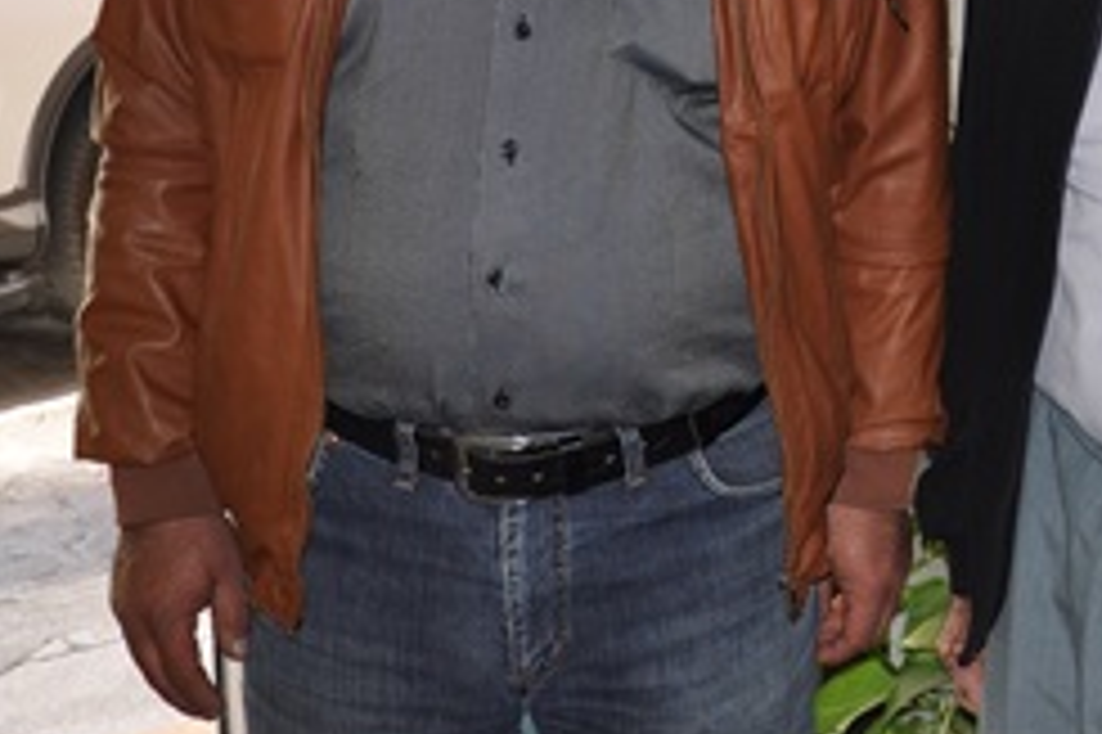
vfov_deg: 16.1
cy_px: -52
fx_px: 2518
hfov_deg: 23.5
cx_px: 1142
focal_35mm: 82
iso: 250
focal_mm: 21
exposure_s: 1/60
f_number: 3.8
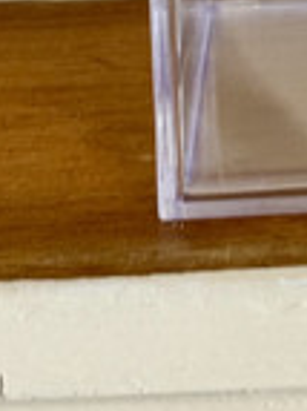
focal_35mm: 182
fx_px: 2155
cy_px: -282
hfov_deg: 7.9
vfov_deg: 10.4
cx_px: 501
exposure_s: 1/40
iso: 160
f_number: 1.6
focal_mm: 5.96
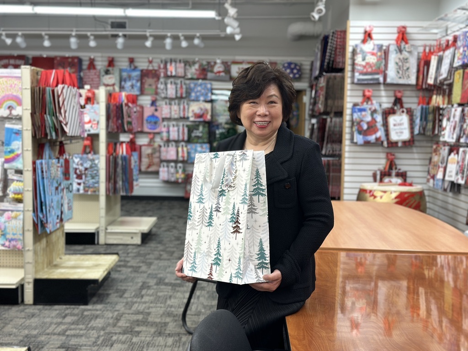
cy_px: 176
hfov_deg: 39.7
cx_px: 234
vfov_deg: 30.3
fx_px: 649
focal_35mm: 48
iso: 80
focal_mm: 6.86
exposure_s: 1/60
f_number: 1.78
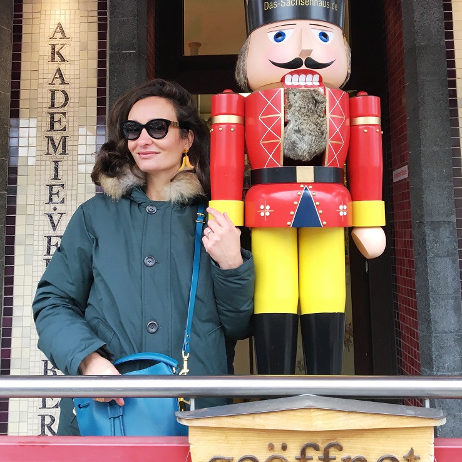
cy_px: 178
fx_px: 528
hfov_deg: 47.2
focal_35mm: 35
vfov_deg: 46.9
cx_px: 231
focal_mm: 4.15
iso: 32
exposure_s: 1/33
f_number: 2.2
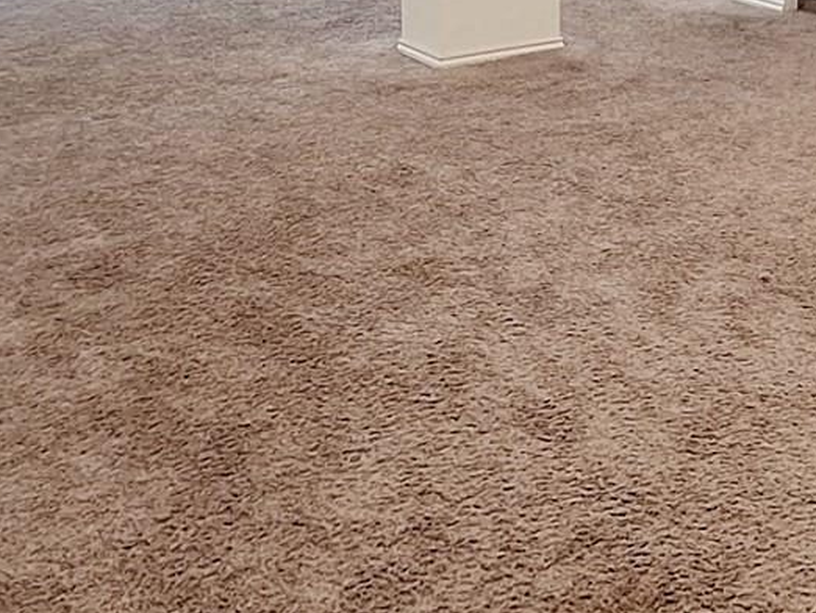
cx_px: 775
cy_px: -94
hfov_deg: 34.7
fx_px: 1203
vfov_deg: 26.0
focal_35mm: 51
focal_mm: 1.74
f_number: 2.2
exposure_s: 1/40
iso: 125
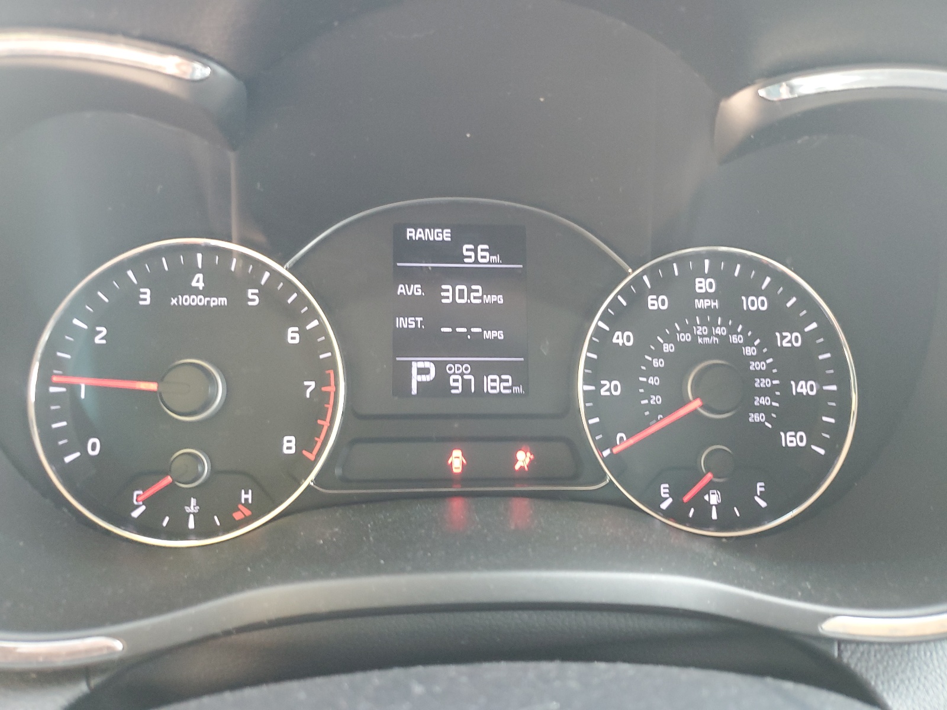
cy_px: 355
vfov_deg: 53.1
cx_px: 474
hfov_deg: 67.3
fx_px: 711
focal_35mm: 26
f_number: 1.5
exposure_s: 1/60.2
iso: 191
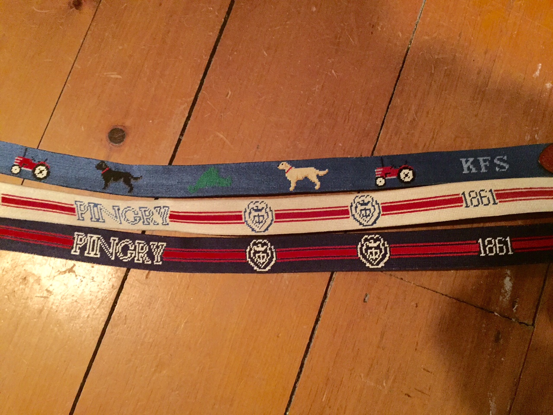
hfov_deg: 61.7
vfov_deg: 48.2
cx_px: 276
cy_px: 208
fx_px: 463
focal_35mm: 29
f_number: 2.2
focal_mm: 4.15
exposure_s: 1/15
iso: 640
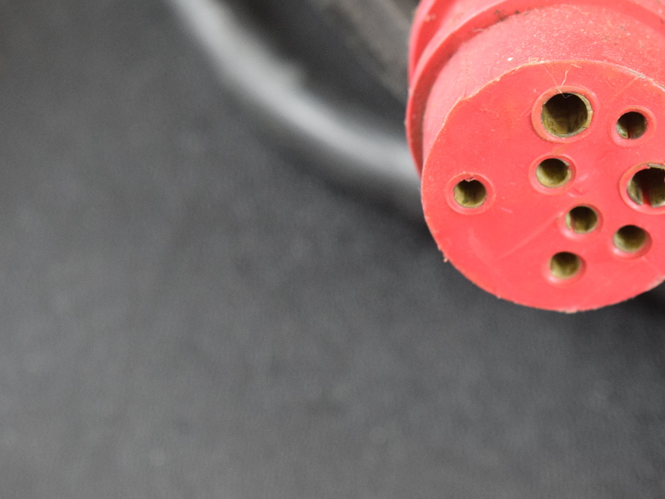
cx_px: 538
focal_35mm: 144
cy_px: 204
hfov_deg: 13.6
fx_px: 2765
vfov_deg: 10.3
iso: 1800
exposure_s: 1/125
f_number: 5.6
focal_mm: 55
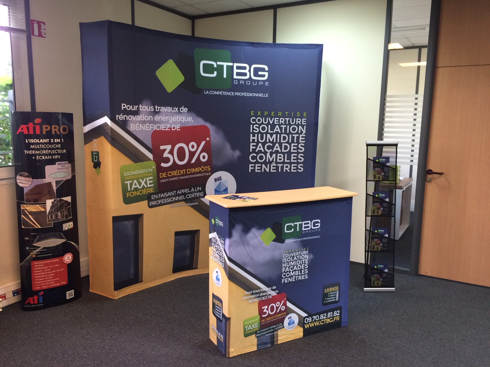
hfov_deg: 61.7
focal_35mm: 29
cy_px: 184
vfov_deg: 48.2
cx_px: 245
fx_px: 411
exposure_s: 1/33
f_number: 2.2
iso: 125
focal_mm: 4.15
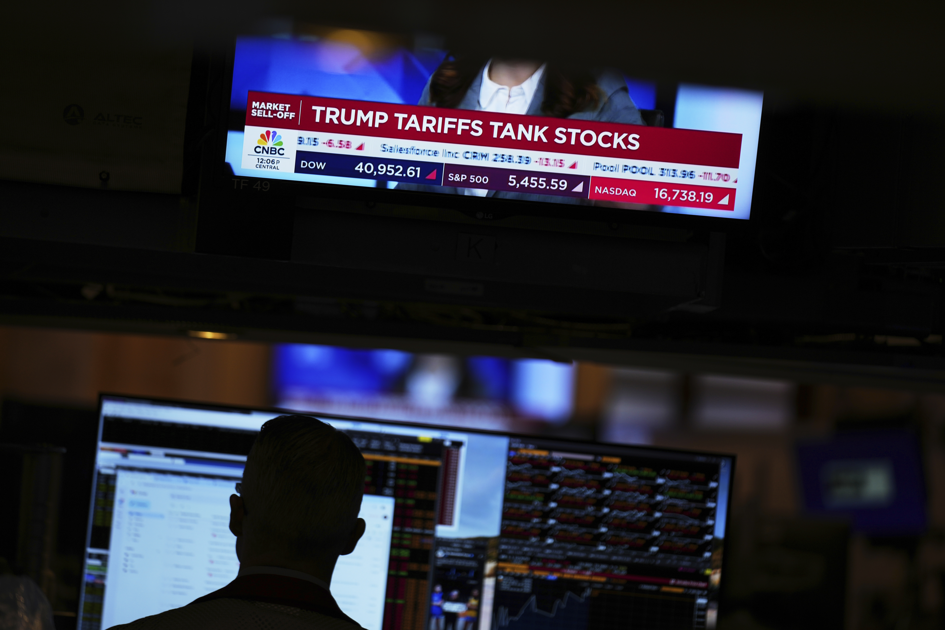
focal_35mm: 171
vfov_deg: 8.0
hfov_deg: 12.0
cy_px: 315
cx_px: 472
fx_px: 4488
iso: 125
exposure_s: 1/125
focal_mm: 171
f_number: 2.8
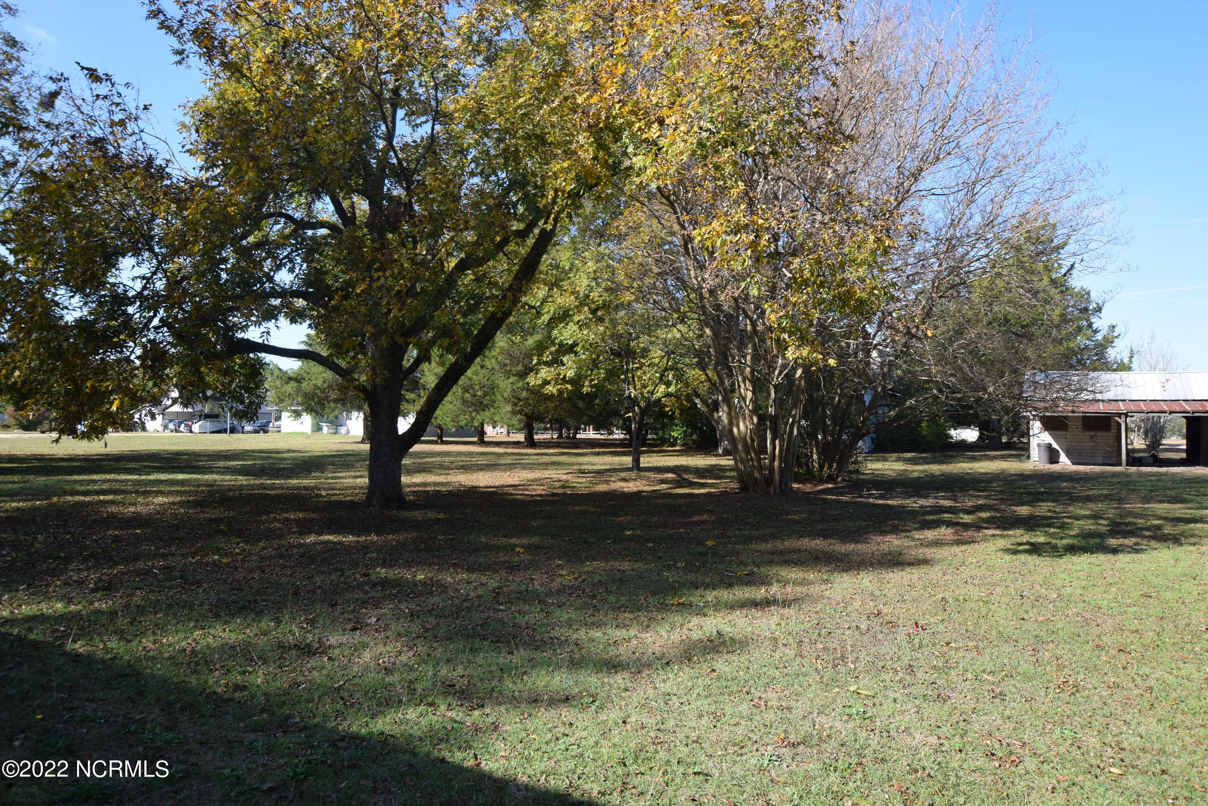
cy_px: 403
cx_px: 604
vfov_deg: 56.1
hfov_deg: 77.3
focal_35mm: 22
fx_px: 755
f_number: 8
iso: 280
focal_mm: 15
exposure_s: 1/250
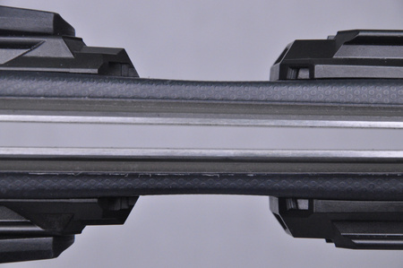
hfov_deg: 13.1
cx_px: 202
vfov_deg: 8.7
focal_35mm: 158
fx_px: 1761
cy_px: 134
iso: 3200
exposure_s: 1/125
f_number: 9.5
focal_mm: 105
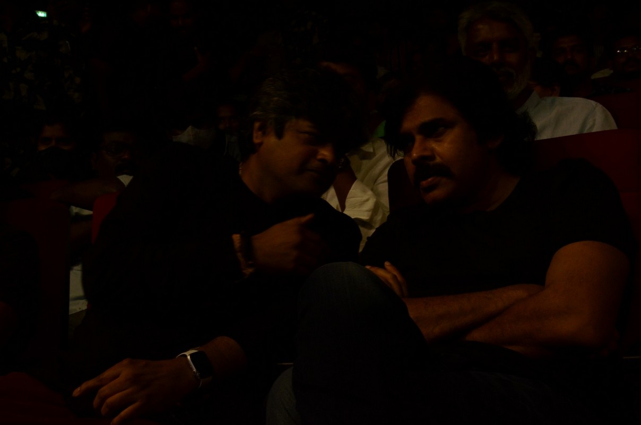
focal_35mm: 63
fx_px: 1119
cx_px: 320
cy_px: 212
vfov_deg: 21.5
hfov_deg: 32.0
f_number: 14
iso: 1250
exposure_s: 1/125
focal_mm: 42
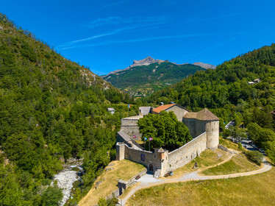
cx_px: 138
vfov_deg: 56.8
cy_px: 103
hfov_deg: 71.6
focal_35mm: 24
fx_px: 191
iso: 100
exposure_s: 1/160
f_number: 11
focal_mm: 12.3
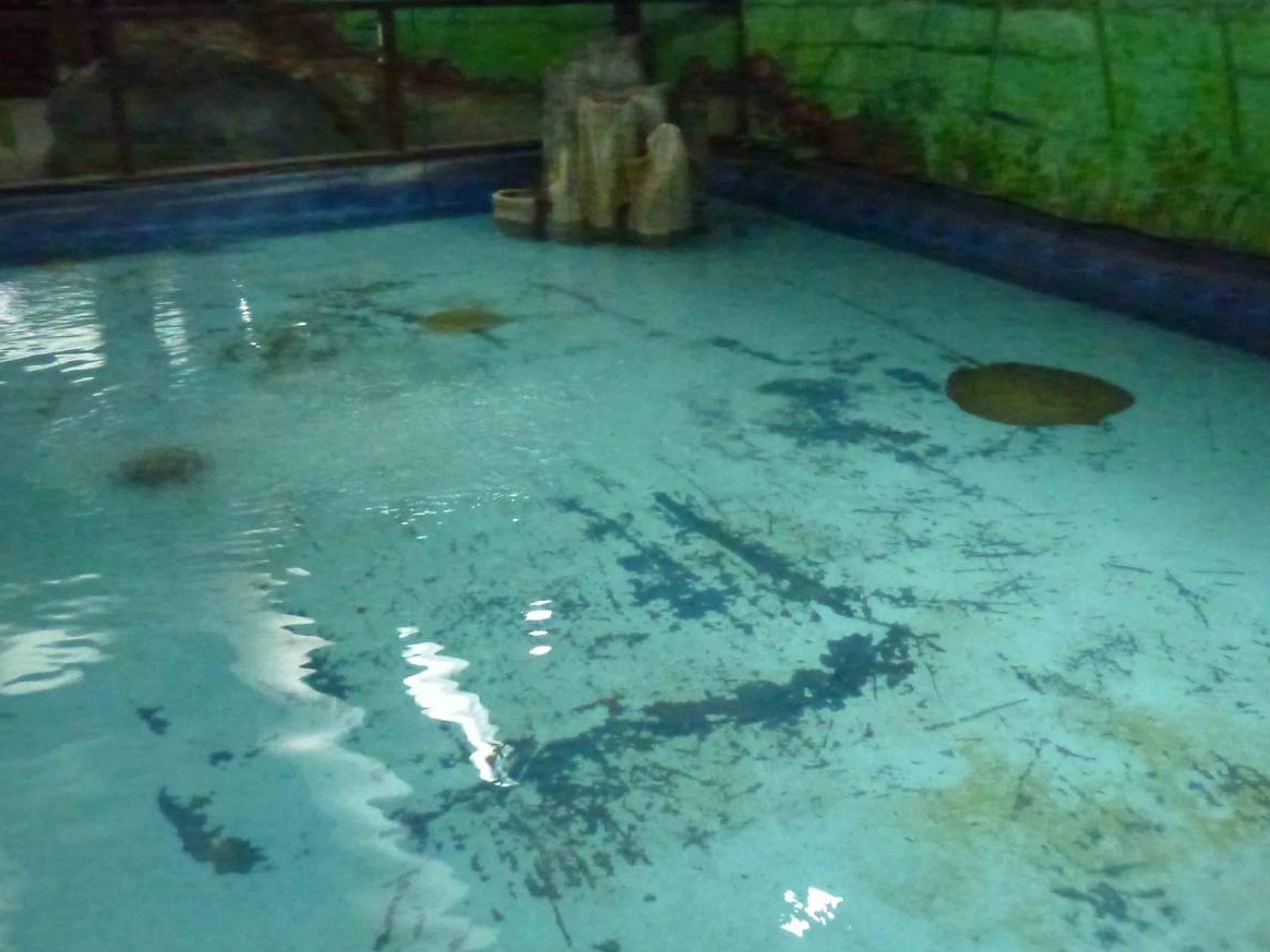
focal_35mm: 33
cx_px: 642
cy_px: 427
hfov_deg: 55.4
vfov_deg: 42.9
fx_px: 1211
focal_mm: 4.3
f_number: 3.3
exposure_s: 1/40
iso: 1600
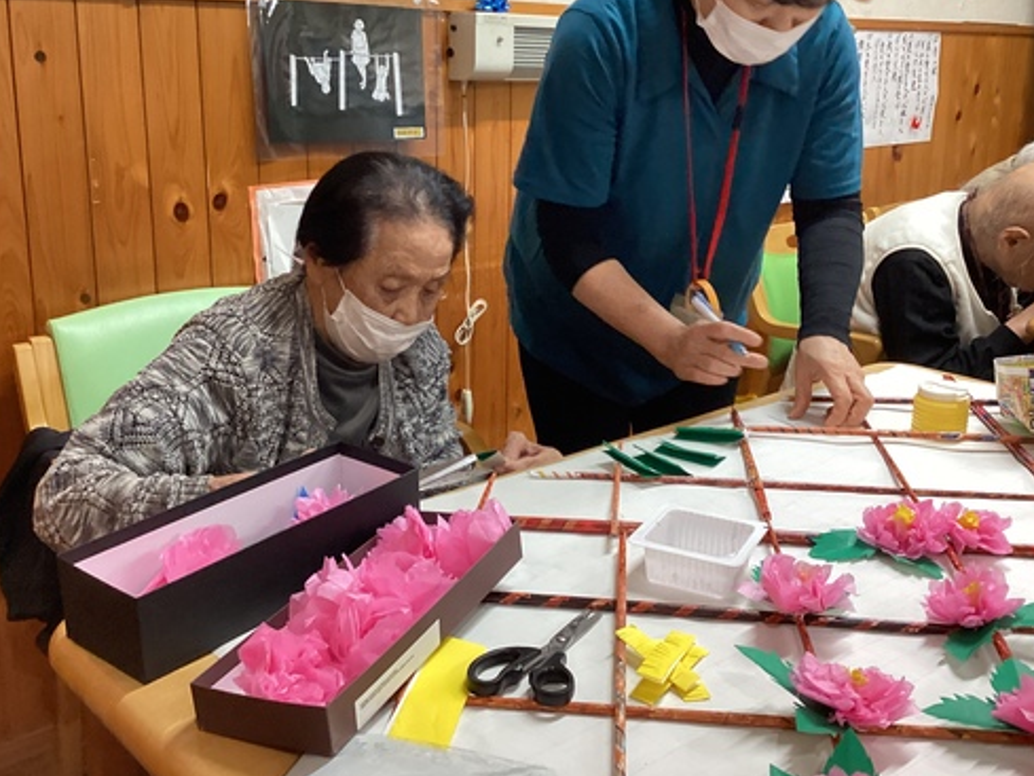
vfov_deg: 37.6
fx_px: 1135
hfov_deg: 49.0
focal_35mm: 38
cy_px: 319
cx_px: 522
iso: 250
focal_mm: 3.3
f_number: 2.4
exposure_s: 1/60
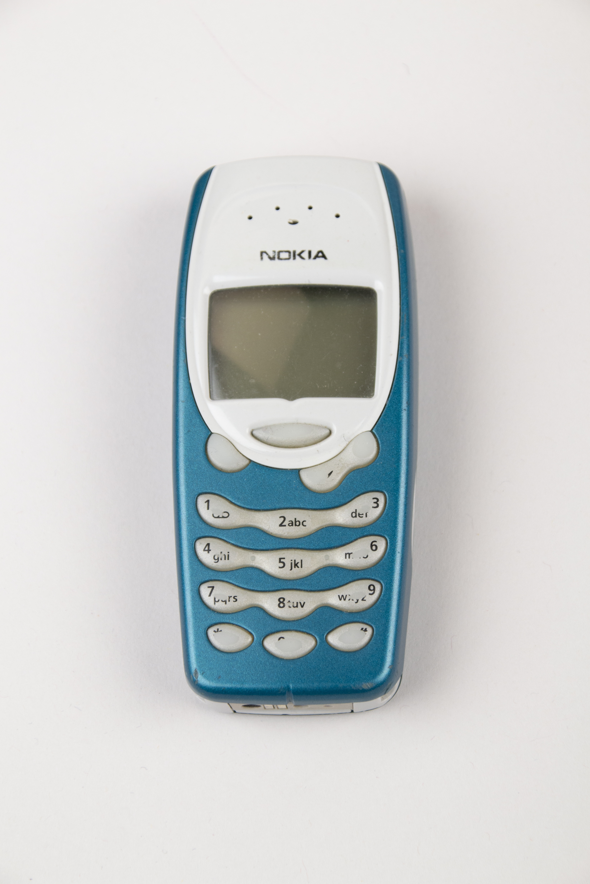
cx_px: 295
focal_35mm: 117
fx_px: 2876
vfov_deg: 17.5
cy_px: 442
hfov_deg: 11.7
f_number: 10
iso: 400
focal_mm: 78
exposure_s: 1/160
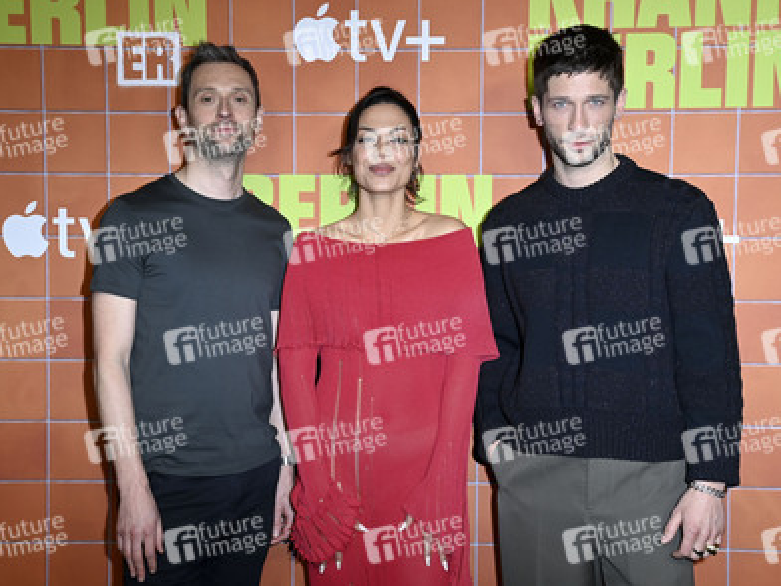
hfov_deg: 36.2
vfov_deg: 27.5
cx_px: 362
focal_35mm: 53
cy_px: 291
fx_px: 1196
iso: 800
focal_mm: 48
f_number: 5.6
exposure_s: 1/250
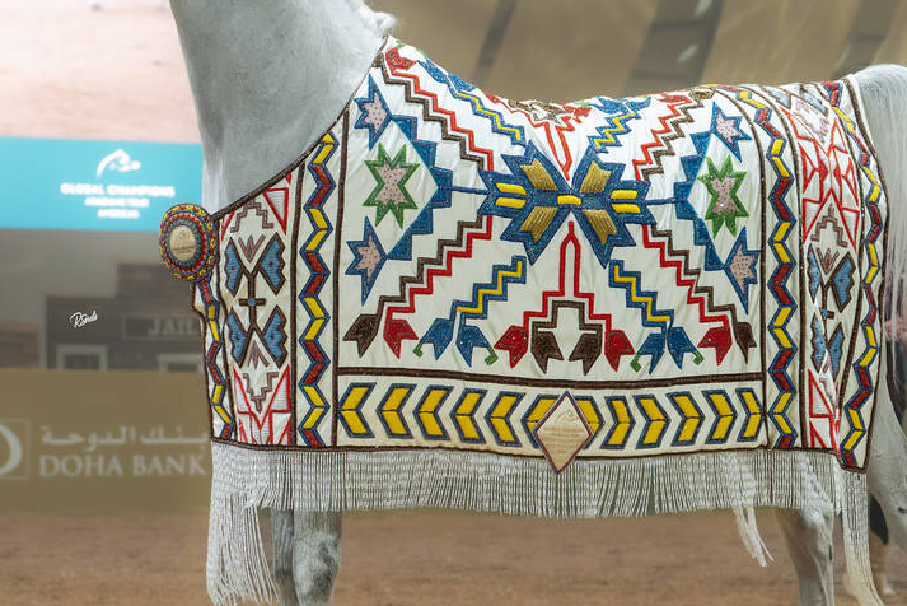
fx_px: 3957
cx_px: 188
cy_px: 319
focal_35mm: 157
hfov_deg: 13.0
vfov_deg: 8.8
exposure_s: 1/250
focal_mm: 70
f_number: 4.5
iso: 4000
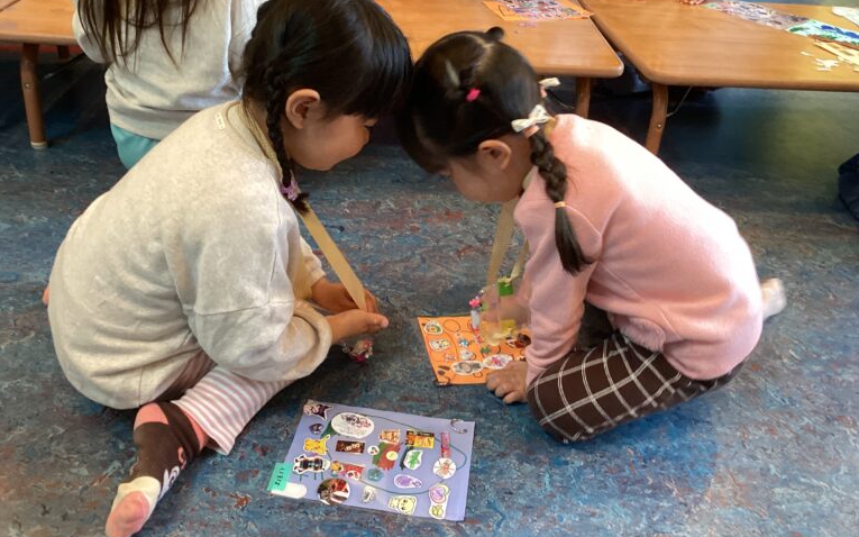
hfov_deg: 58.1
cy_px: 236
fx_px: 772
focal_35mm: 33
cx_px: 429
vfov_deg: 38.3
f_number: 2.4
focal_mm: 3.3
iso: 160
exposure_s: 1/60
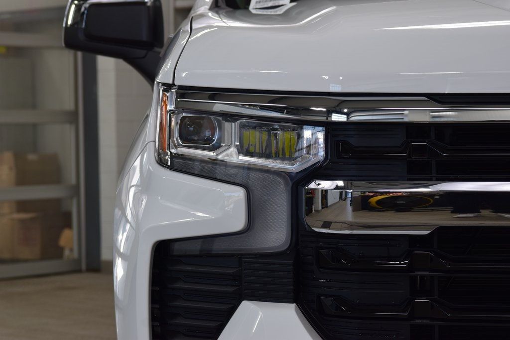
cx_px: 255
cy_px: 170
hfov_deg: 19.5
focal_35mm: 105
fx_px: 1488
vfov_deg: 13.0
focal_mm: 70
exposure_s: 1/40
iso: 400
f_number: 7.1
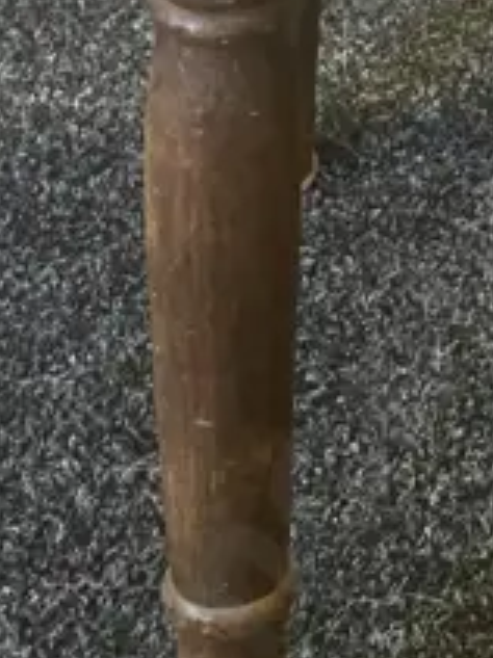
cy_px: -115
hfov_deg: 10.5
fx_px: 2585
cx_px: 777
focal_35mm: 136
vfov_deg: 14.1
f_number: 1.8
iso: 320
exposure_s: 1/50
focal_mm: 3.99
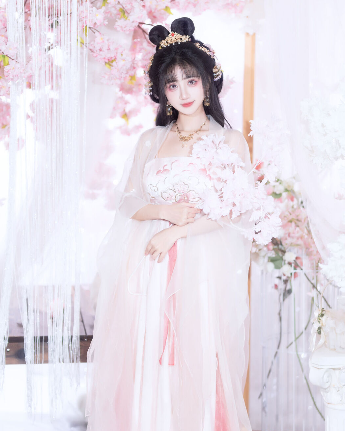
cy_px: 209
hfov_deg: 16.0
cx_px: 172
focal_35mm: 96
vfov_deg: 20.0
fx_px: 1225
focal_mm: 85
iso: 200
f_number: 1.4
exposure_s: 1/400
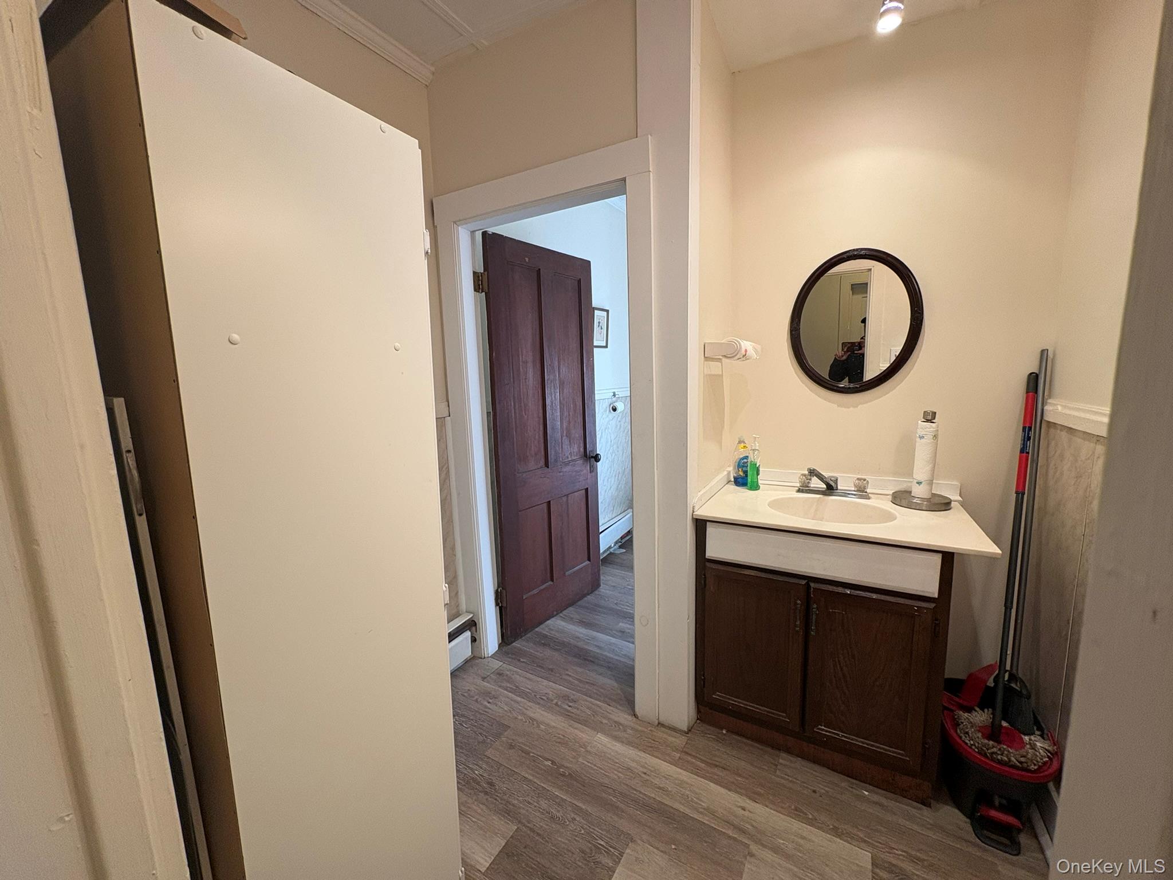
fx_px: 474
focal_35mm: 14
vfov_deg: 85.7
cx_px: 586
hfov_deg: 102.1
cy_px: 440
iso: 160
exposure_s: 1/120
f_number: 2.2
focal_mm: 2.22
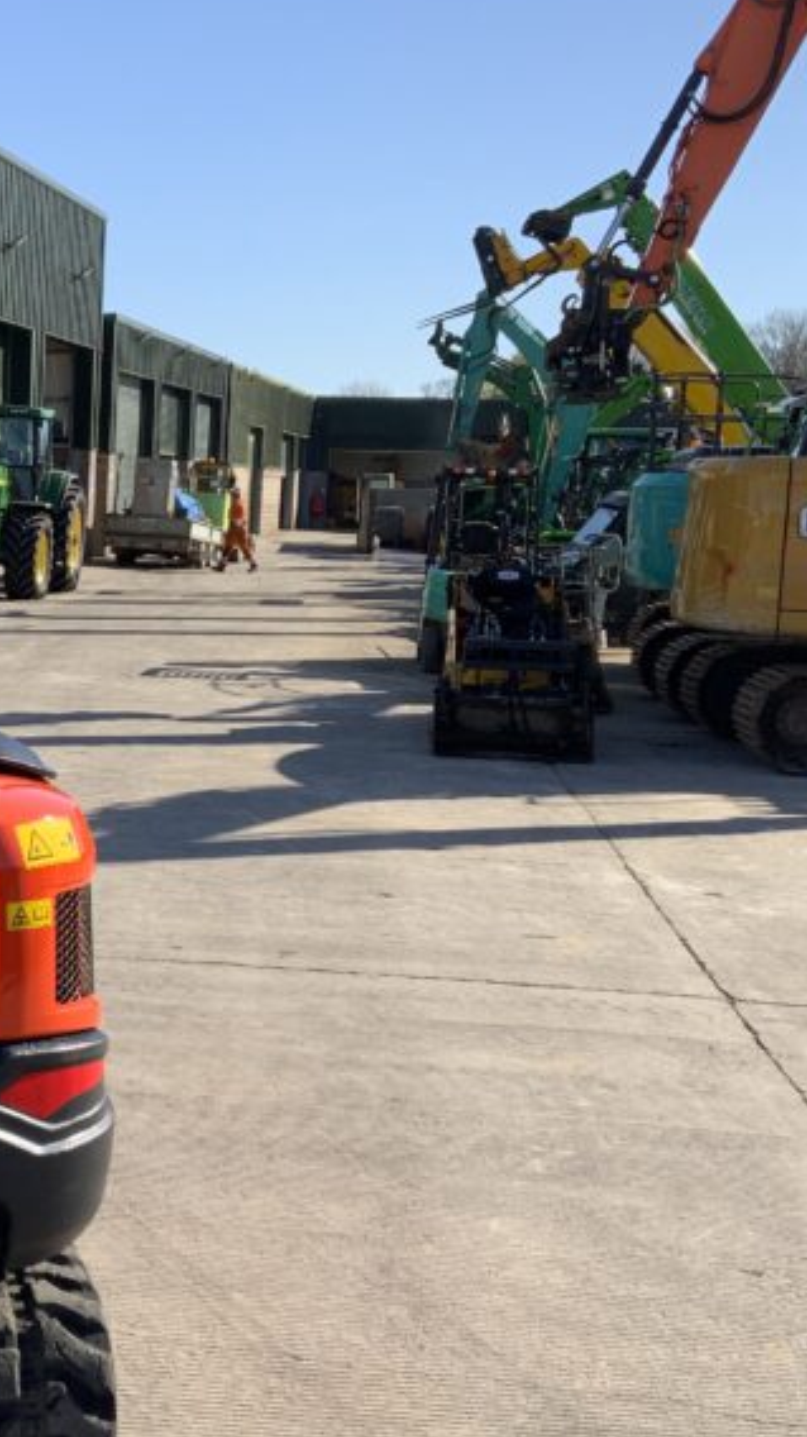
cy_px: 772
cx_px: -40
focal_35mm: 57
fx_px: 2171
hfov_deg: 20.3
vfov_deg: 36.6
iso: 16
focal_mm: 3
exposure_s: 1/1412
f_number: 1.8
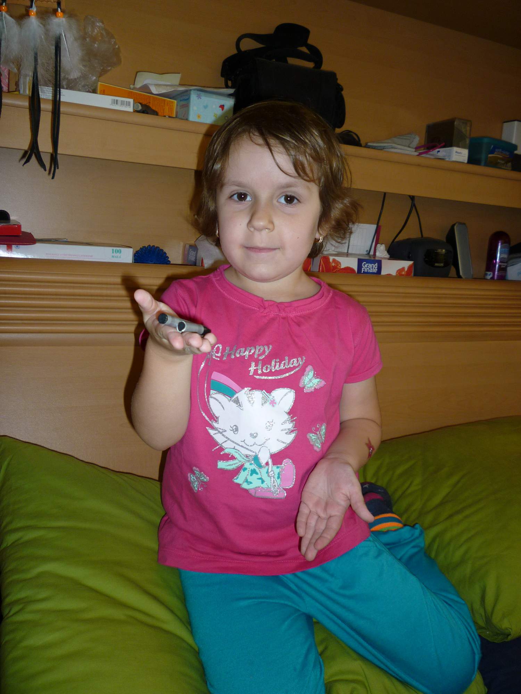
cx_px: 260
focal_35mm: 29
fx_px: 582
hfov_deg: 48.2
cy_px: 347
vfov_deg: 61.7
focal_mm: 5.2
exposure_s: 1/30
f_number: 3.3
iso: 100
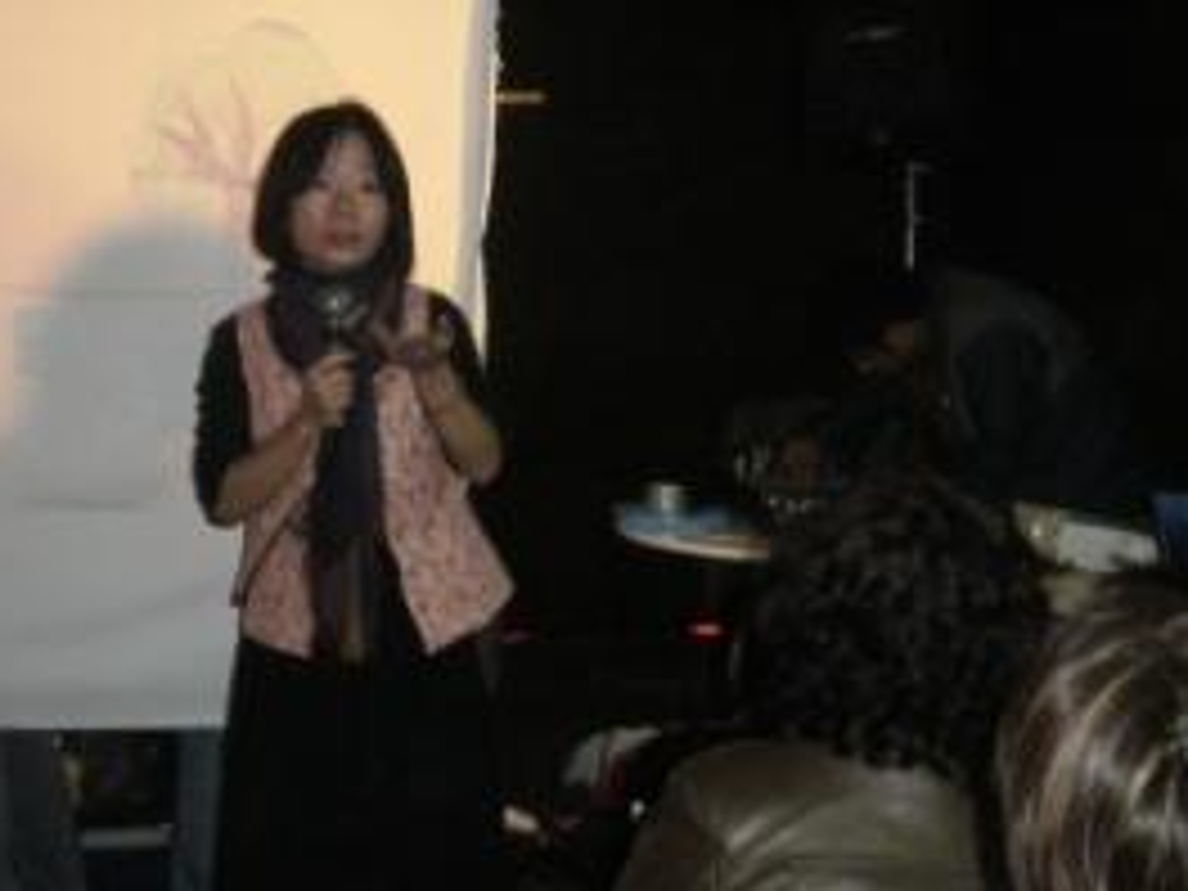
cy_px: 320
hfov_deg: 26.5
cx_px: 410
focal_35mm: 73
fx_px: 2505
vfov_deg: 20.1
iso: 320
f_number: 3.4
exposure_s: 1/40
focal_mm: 7.61
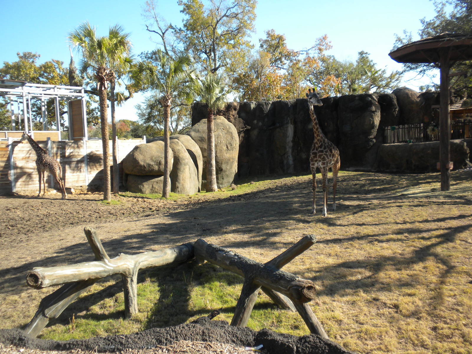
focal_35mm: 37
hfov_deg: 50.1
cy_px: 177
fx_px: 505
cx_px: 236
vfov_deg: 38.7
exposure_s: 1/304
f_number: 3.5
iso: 64
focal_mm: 6.6
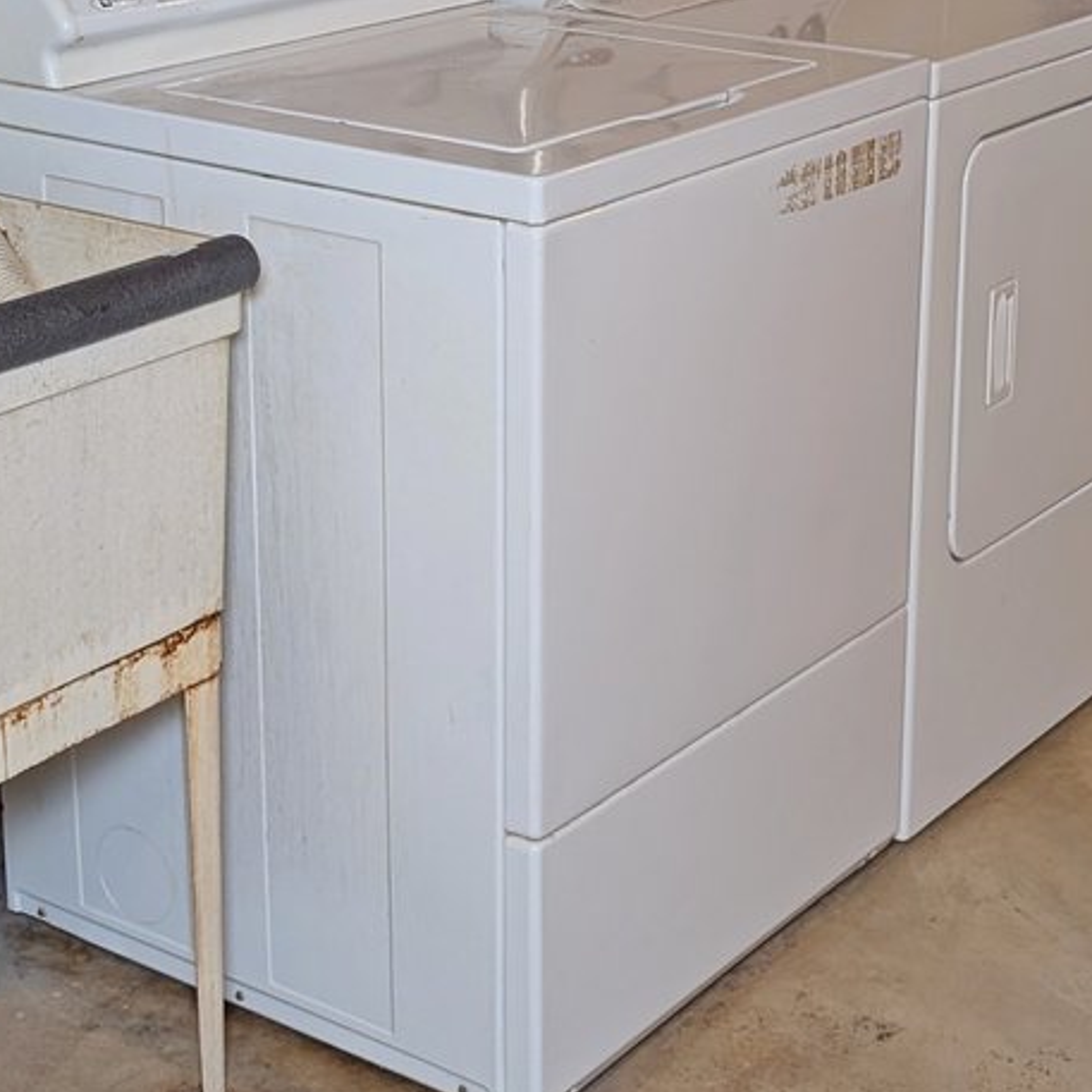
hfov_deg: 24.6
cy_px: 319
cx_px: 622
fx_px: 2498
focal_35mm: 70
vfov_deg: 24.5
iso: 194
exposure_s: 1/120
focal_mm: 6.9
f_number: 1.68
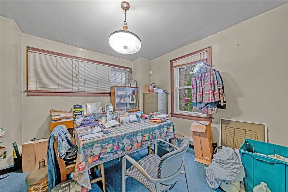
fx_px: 96
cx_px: 144
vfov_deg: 89.9
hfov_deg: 112.6
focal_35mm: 12
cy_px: 96
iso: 50
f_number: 11
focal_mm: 12
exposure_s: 1/2.5
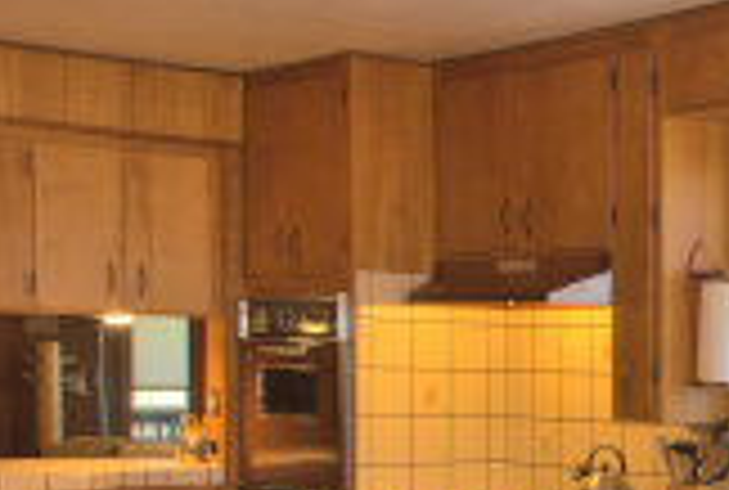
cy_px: 494
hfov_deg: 24.7
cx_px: 682
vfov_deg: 17.0
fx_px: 1604
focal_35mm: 79
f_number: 10
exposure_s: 1/13
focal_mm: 22
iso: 1600
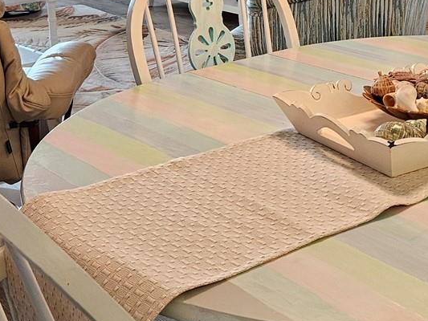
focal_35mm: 69
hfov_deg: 27.7
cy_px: -3
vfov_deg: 20.6
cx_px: 328
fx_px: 853
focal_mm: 5.4
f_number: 1.8
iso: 250
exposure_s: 1/120
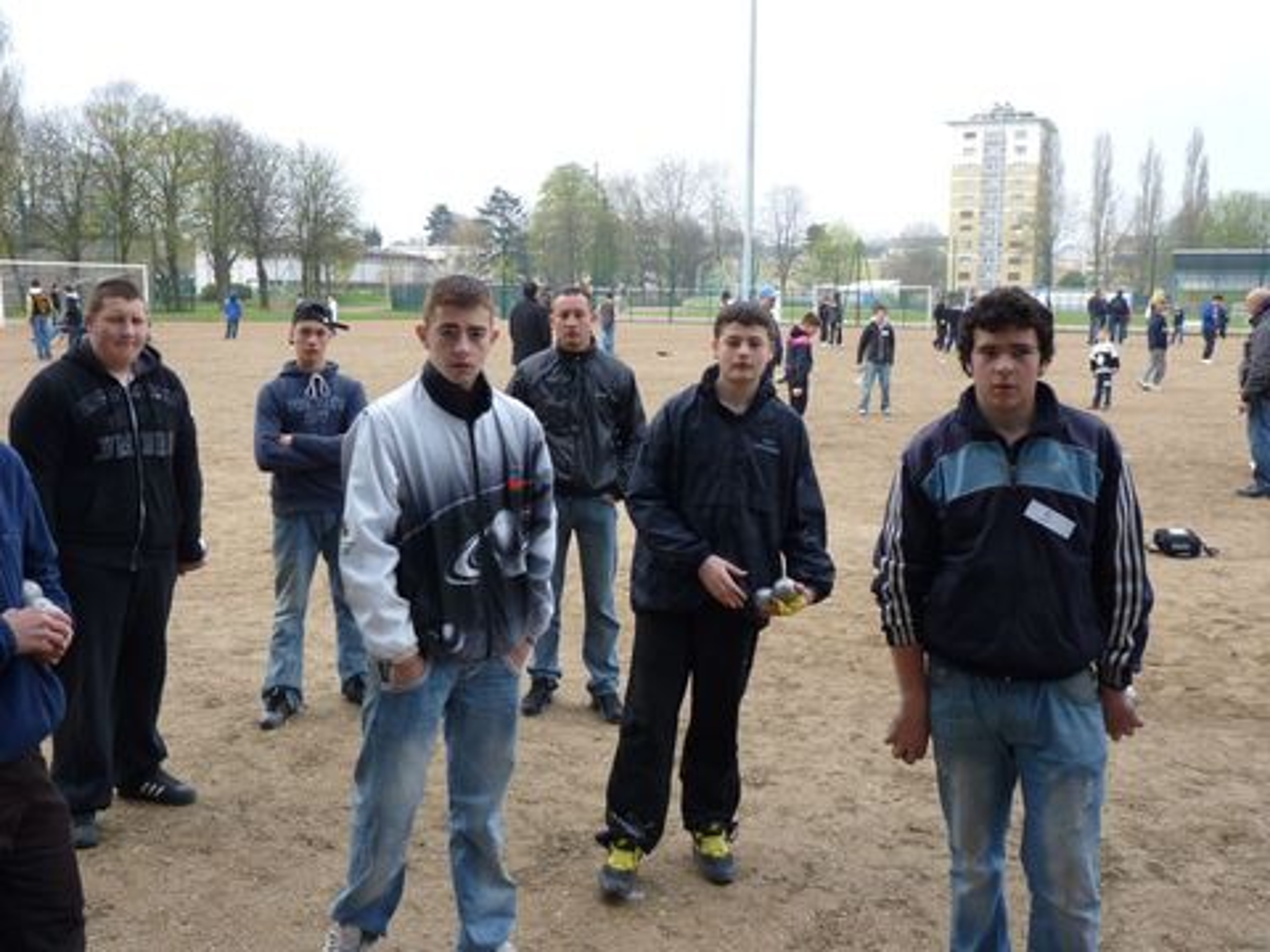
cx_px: 635
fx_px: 1321
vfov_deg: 39.7
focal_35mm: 36
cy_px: 476
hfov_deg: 51.4
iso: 80
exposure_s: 1/125
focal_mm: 6.4
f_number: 3
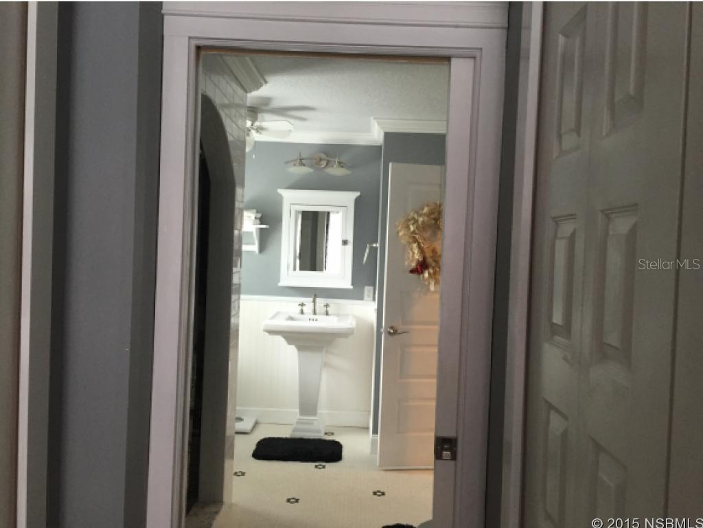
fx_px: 589
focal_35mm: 29
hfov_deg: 61.6
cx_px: 352
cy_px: 264
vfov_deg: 48.3
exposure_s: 1/30
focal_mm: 4.15
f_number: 2.2
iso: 125
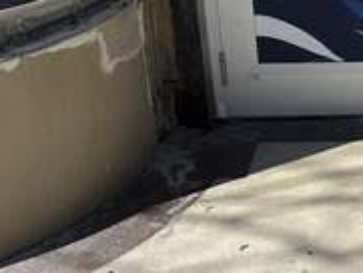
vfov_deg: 13.9
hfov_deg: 17.4
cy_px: 201
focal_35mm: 106
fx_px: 1112
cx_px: 475
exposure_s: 1/13699
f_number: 1.78
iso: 80
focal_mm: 6.86
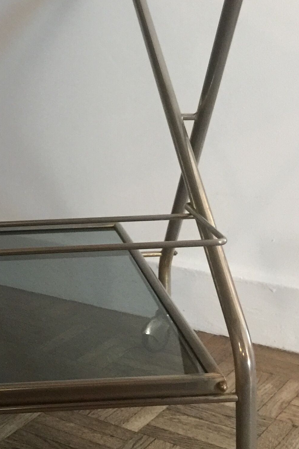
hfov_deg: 20.1
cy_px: 127
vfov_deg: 30.1
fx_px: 823
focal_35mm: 66
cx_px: 14
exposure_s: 1/17
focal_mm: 4.15
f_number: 2.2
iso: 160
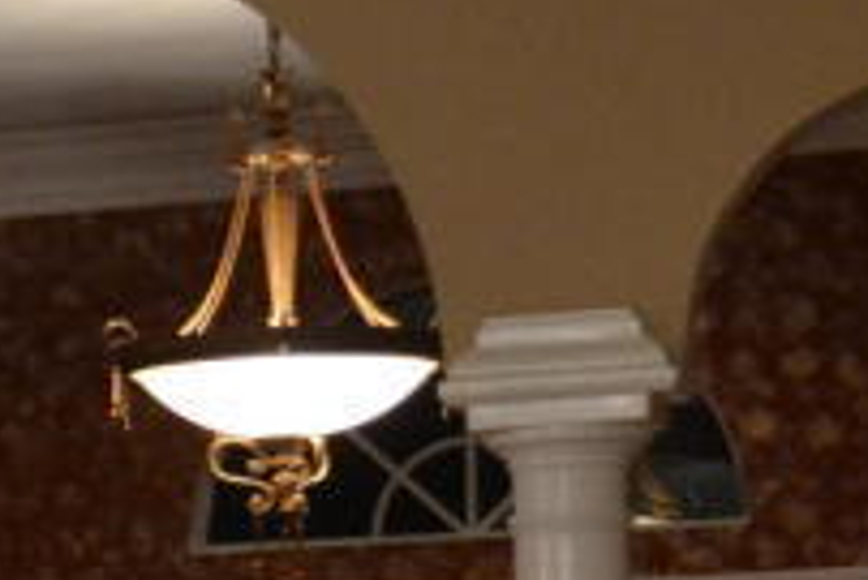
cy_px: 980
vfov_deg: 6.6
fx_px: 4946
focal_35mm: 205
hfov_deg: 9.5
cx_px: -791
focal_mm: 24
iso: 2000
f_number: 4
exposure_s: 1/60
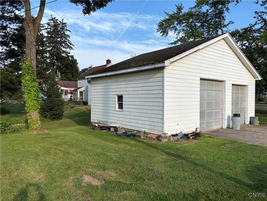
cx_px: 134
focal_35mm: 26
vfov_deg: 53.1
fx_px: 201
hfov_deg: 67.3
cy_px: 100
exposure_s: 1/1783
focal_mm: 5.96
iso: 50
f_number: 1.6
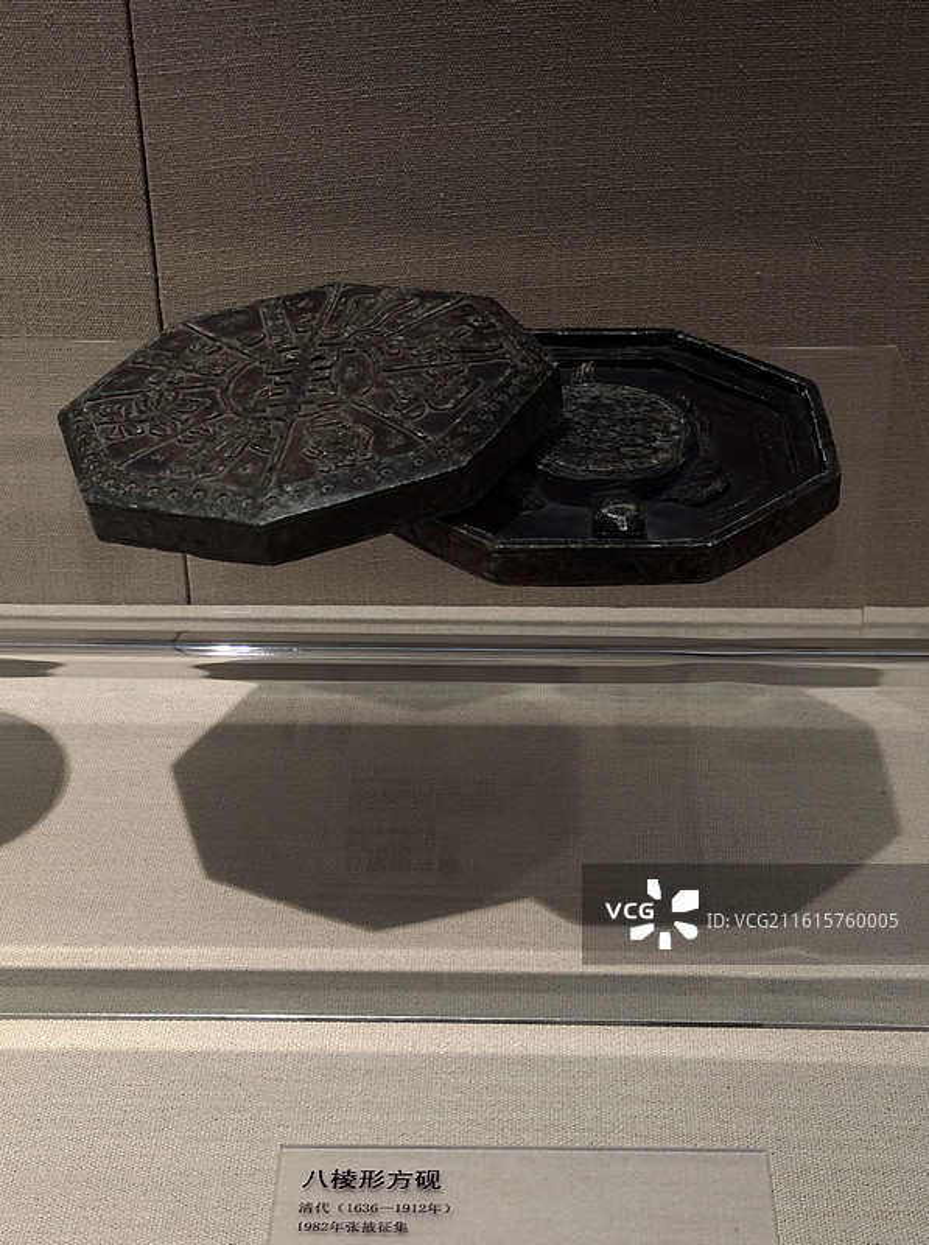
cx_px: 464
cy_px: 622
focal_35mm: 51
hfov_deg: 28.5
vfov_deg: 37.6
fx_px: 1831
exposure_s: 1/50
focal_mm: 5.75
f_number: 2
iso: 200
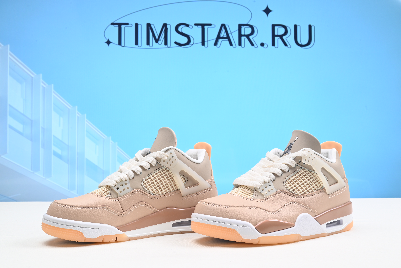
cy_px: 134
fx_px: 446
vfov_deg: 33.4
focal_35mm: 40
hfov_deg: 48.4
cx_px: 200
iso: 100
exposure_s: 1/2
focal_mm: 40
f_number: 16
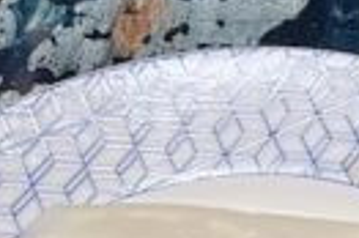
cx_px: 792
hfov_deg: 12.8
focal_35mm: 133
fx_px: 1325
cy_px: 168
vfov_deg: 10.3
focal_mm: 5.7
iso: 200
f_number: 1.5
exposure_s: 1/60
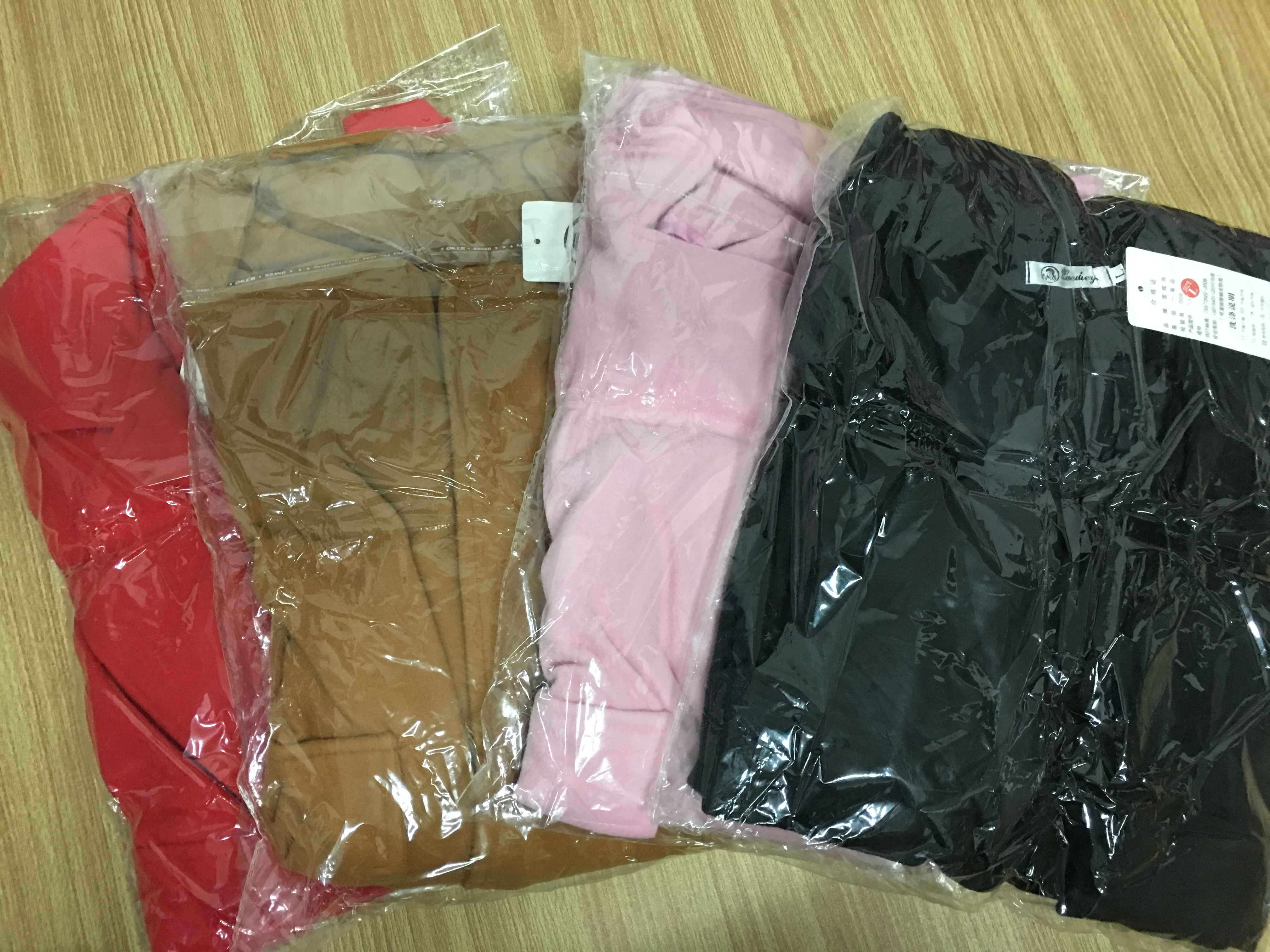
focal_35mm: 29
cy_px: 476
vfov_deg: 48.2
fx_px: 1064
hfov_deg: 61.7
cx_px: 635
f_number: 2.2
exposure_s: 1/10
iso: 80
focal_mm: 4.15
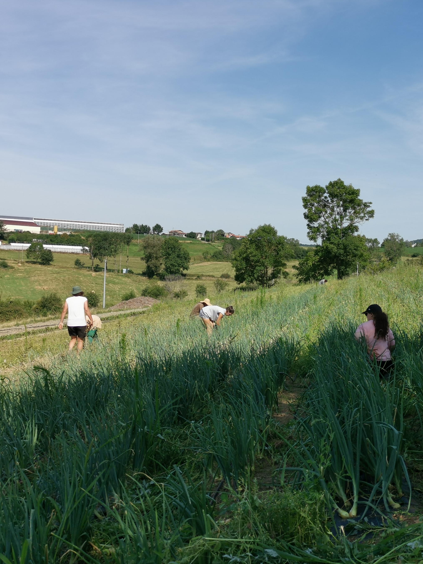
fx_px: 636
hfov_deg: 36.2
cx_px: 300
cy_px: 283
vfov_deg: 47.9
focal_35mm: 39
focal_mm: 5.58
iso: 50
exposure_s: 1/2008
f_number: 1.8
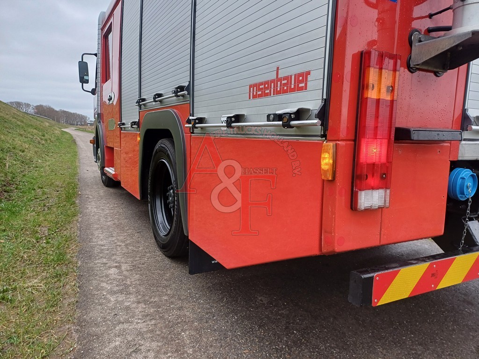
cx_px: 240
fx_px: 346
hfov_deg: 69.4
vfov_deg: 54.9
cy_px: 180
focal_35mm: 25
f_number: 1.8
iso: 50
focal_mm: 4.65
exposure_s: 1/157
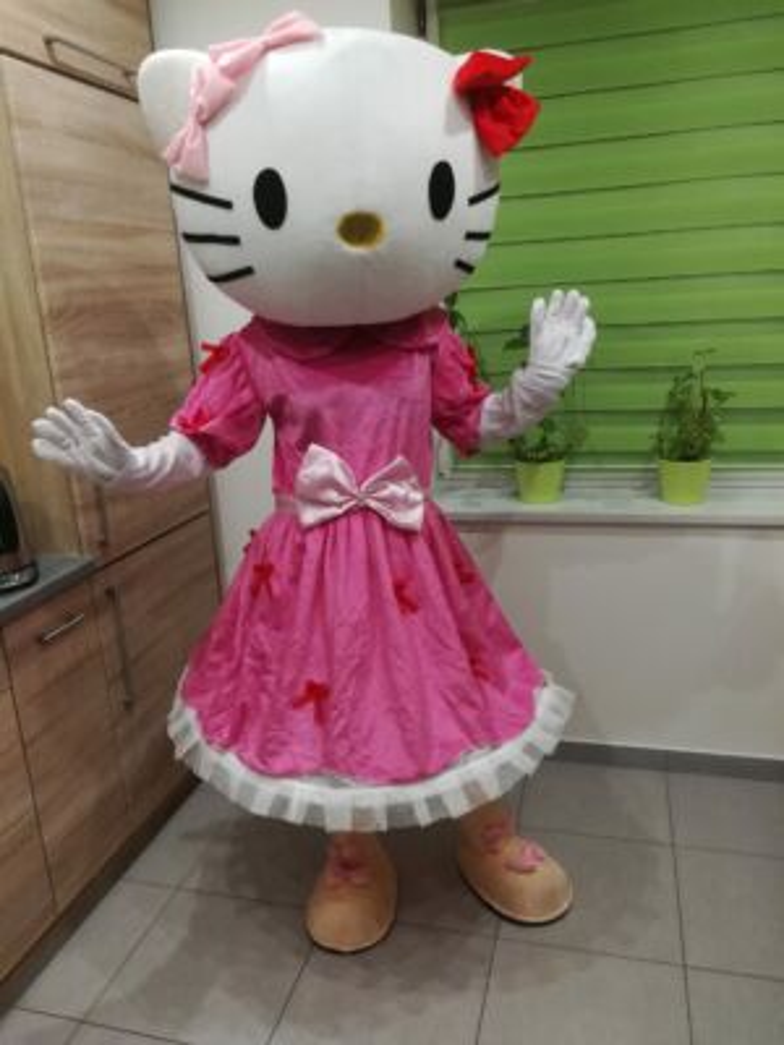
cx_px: 392
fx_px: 785
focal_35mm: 26
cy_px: 522
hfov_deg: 53.1
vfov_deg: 67.3
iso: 200
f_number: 2.2
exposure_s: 1/33.3
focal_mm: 3.83
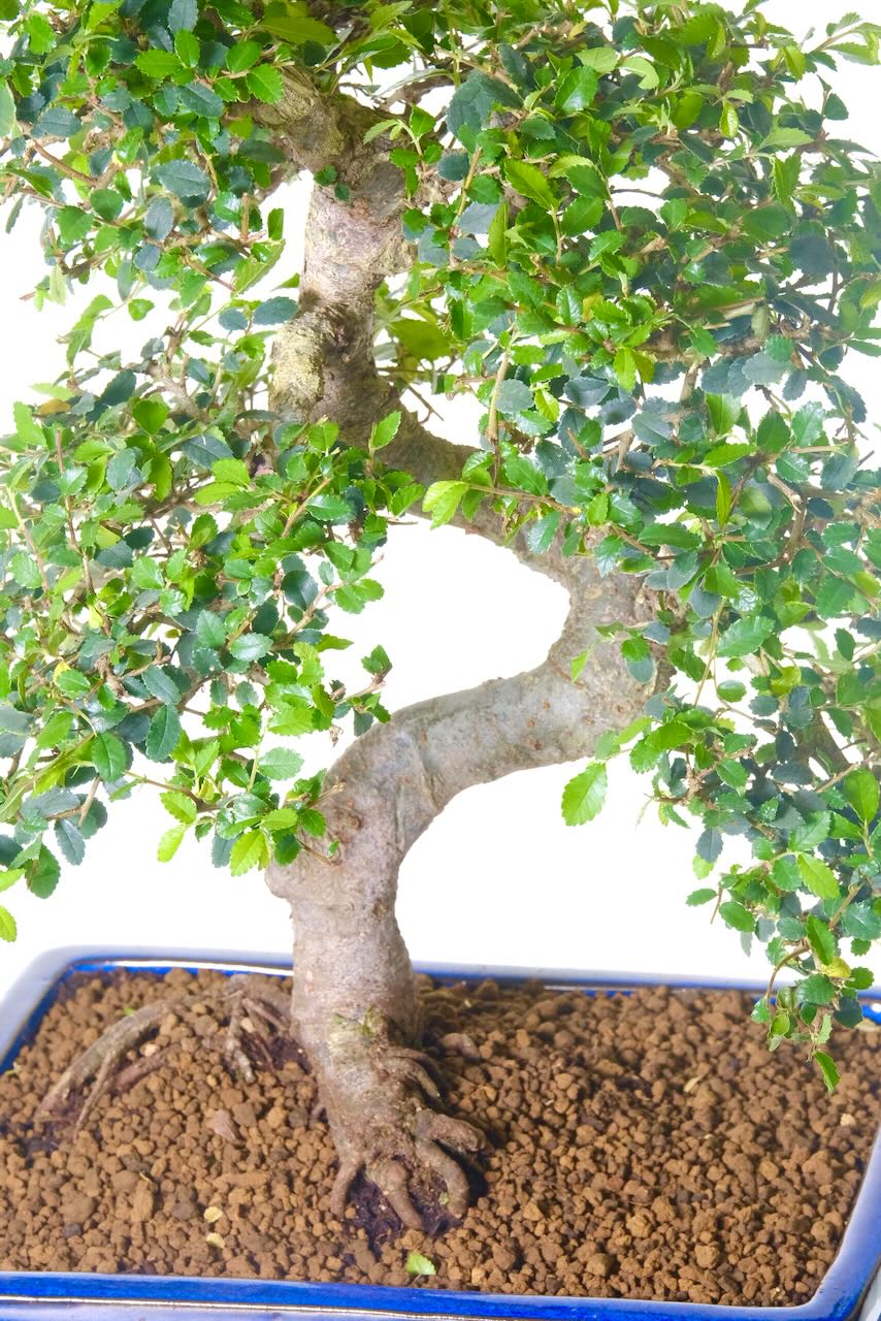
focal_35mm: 136
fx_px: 4989
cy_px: 660
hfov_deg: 10.1
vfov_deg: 15.1
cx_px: 440
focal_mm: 90.4
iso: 2500
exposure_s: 1/15
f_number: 13
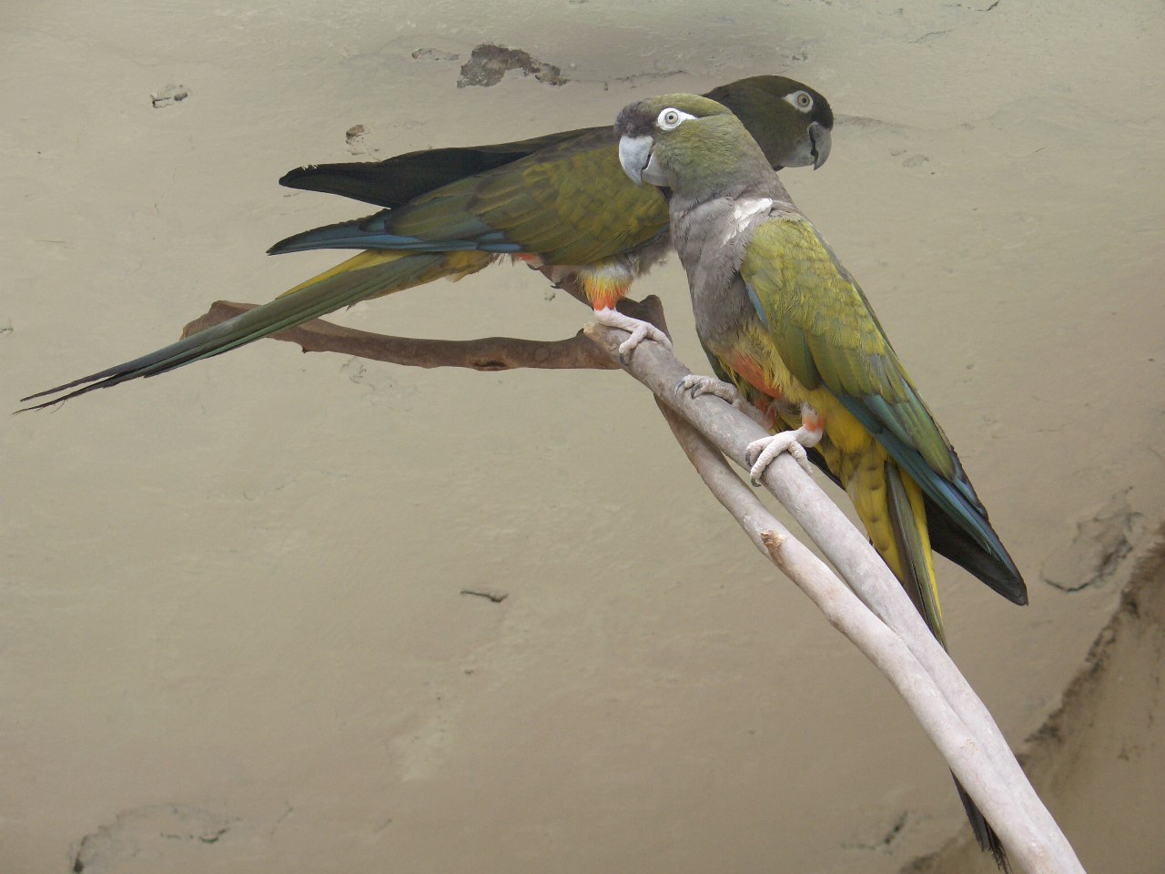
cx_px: 582
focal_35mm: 109
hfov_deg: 18.0
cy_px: 437
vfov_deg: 13.6
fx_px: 3668
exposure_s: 1/200
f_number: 3.9
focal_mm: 23.4
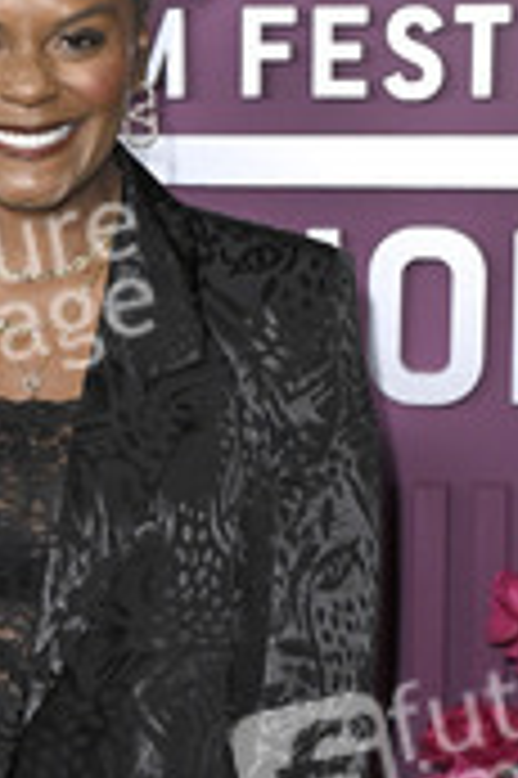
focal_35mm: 127
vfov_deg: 16.1
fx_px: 2746
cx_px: 54
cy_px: 535
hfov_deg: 10.7
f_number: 5.6
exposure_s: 1/320
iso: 2000
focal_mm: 55
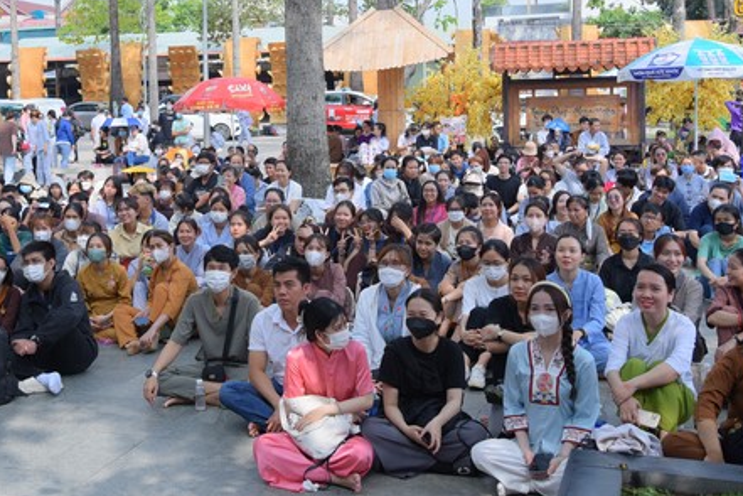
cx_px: 258
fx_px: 1156
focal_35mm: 56
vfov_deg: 24.0
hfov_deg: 35.3
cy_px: 132
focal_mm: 38
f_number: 7.1
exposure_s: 1/200
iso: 100
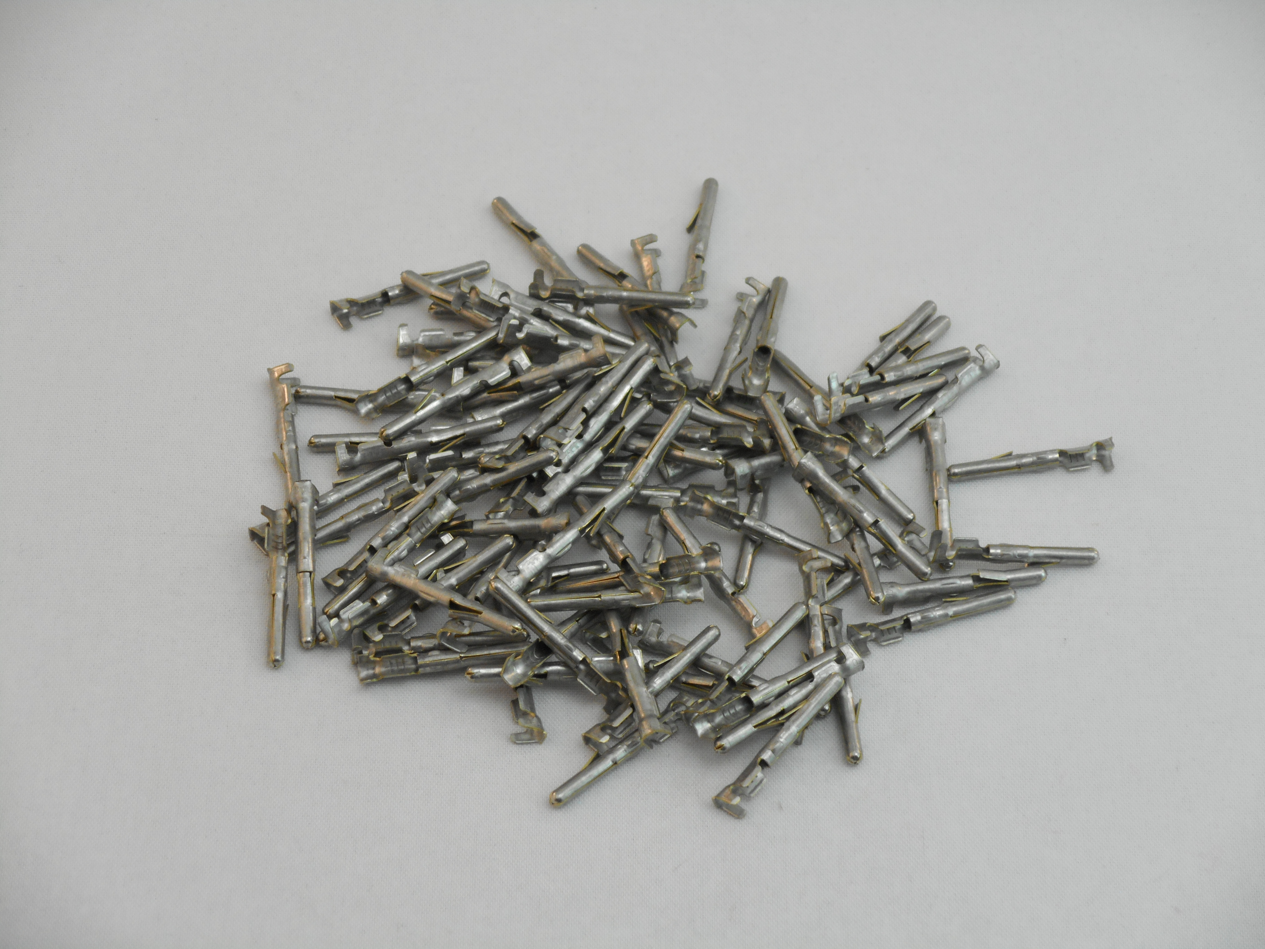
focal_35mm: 102
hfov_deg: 19.3
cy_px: 474
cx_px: 632
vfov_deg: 14.5
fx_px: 3727
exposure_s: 1/60
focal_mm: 18.2
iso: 220
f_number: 5.8
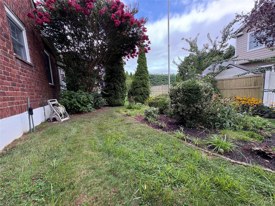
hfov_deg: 102.1
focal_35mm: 14
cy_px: 103
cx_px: 138
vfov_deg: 85.7
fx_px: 111
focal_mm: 2.22
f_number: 2.2
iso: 64
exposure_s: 1/241
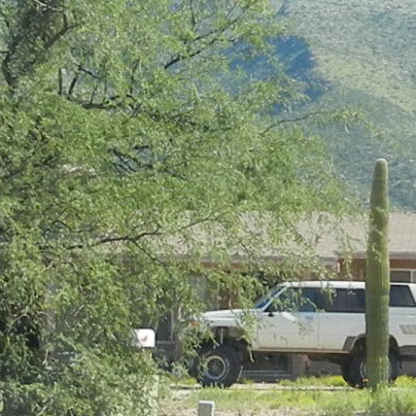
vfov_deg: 8.9
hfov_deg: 8.9
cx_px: 345
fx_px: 2678
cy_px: 159
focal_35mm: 197
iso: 160
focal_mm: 5.4
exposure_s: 1/783
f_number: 3.5
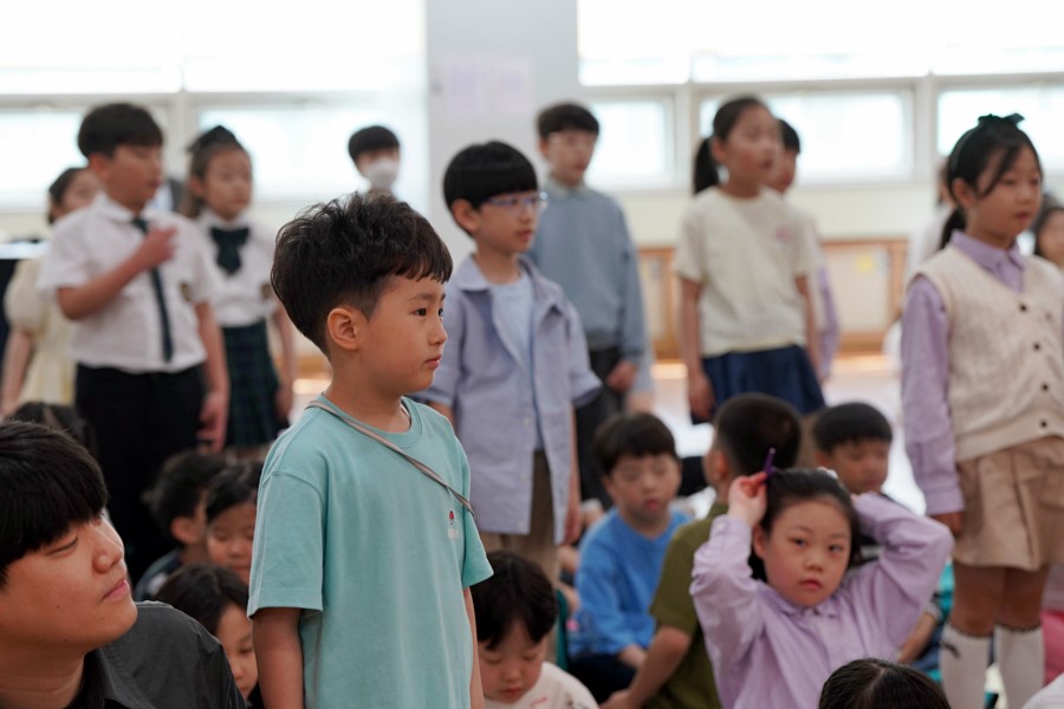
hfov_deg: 19.5
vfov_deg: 13.0
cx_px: 532
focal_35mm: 105
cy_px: 354
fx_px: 3103
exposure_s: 1/160
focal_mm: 105
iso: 800
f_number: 4
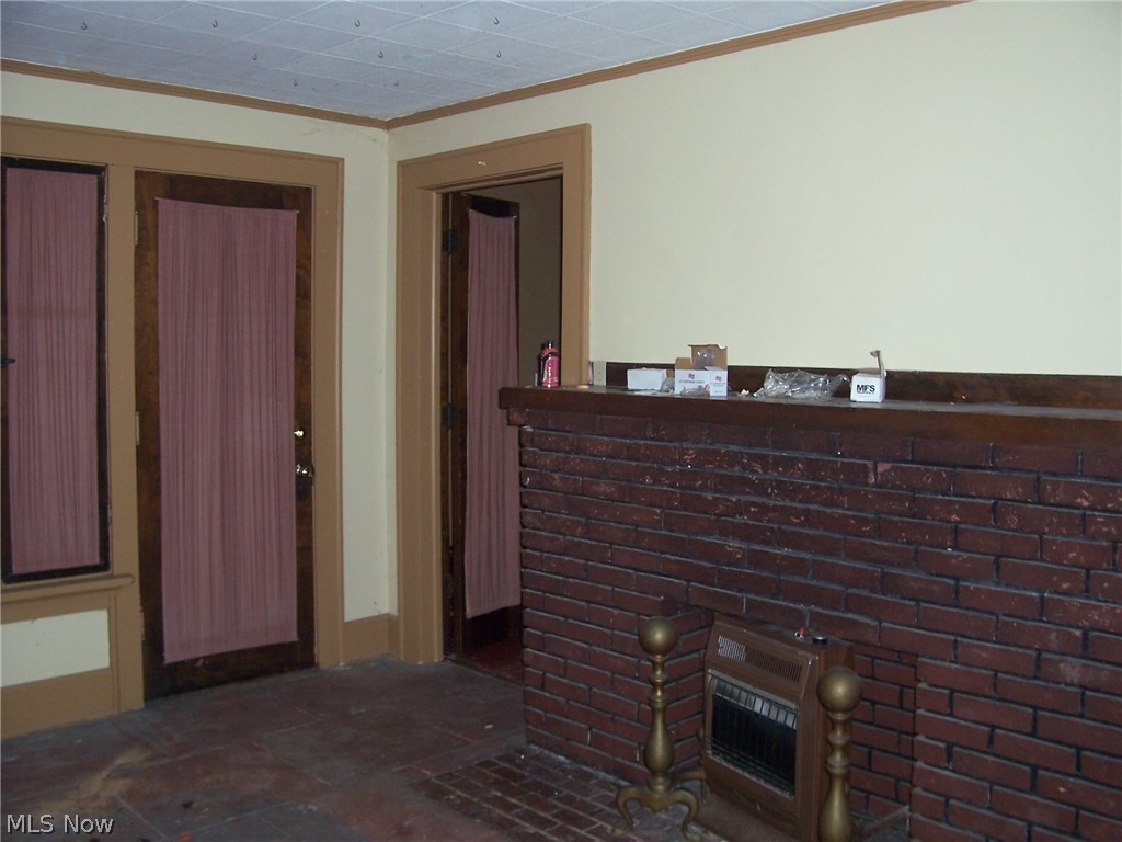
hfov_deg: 54.0
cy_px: 421
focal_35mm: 34
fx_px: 1102
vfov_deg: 41.8
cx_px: 561
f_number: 2.7
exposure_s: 1/60
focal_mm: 5.6
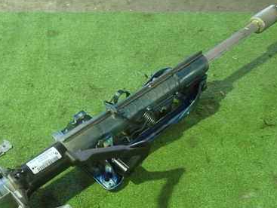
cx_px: 139
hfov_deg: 38.9
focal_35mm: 49
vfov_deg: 29.7
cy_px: 124
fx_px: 392
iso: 800
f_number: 2.3
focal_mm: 5.4
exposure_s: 1/30
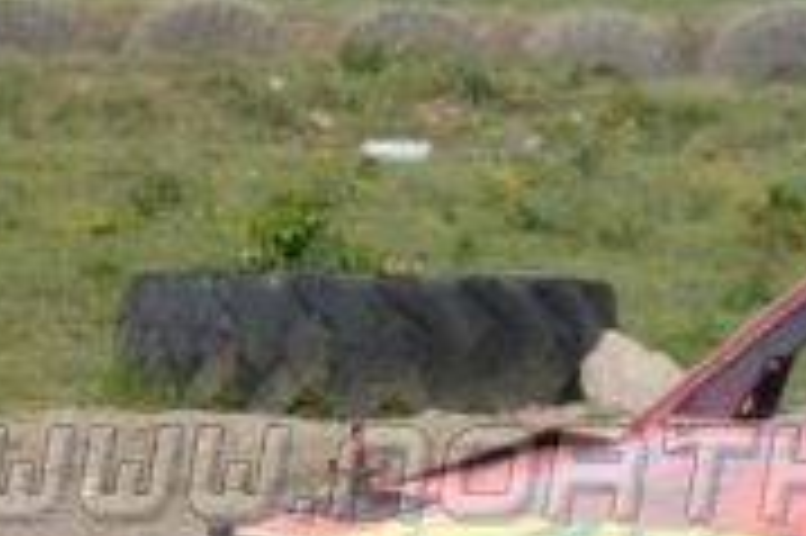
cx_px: 1225
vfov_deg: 3.9
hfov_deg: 5.9
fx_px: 7779
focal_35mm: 348
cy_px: 486
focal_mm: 65
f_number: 5.3
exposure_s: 1/500
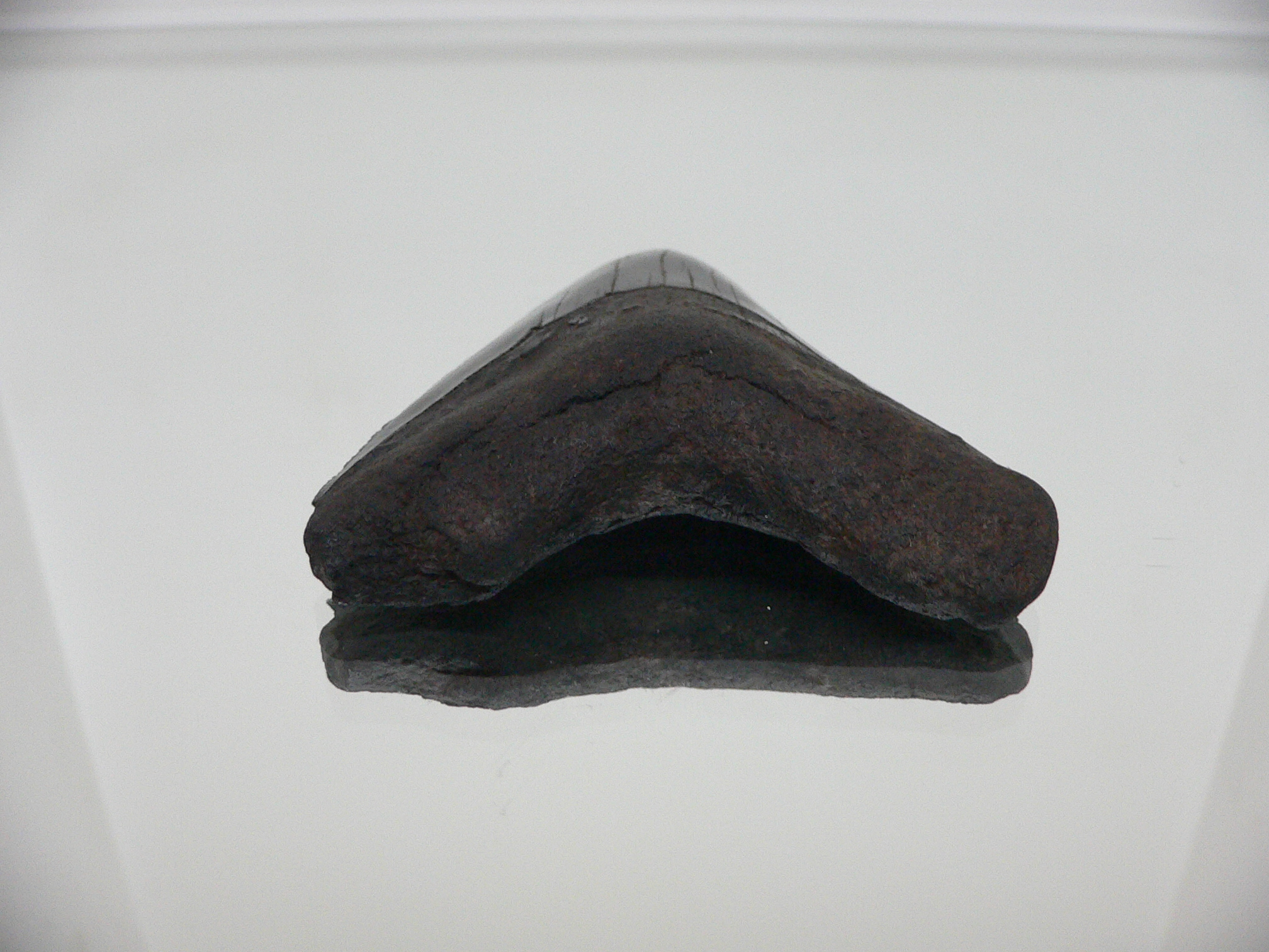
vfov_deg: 40.7
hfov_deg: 52.6
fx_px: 1283
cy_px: 476
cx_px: 634
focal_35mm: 35
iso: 200
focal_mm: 4.6
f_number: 2.8
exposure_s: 1/40
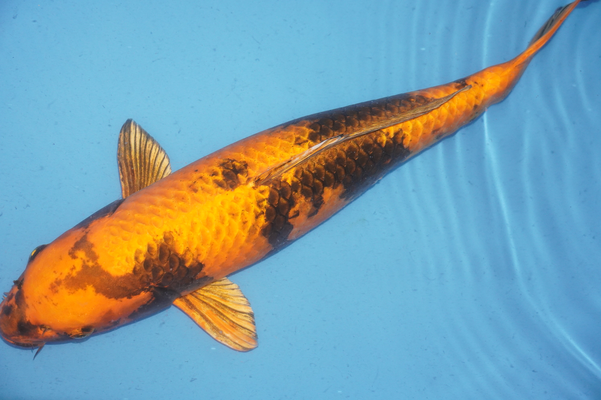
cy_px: 200
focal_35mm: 57
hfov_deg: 35.1
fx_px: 951
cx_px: 300
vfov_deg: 23.7
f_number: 4.5
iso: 1600
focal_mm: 38
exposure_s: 1/160
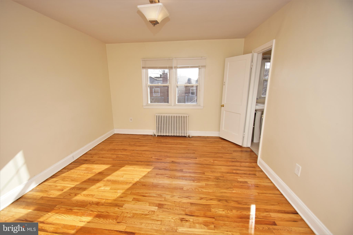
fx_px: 147
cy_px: 118
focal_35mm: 15
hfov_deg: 100.4
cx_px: 176
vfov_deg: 77.3
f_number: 3.5
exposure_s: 1/250
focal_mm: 10
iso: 100
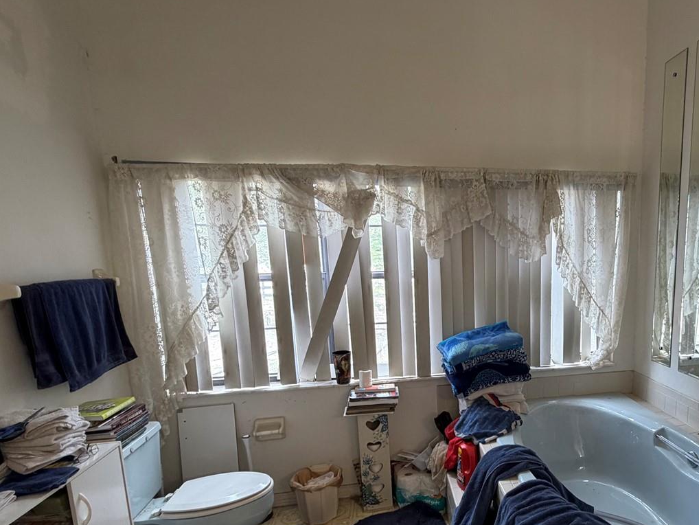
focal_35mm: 22
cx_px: 494
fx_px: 444
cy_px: 328
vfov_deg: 60.3
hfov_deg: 72.8
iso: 200
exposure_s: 1/60
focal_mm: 2.22
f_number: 2.2
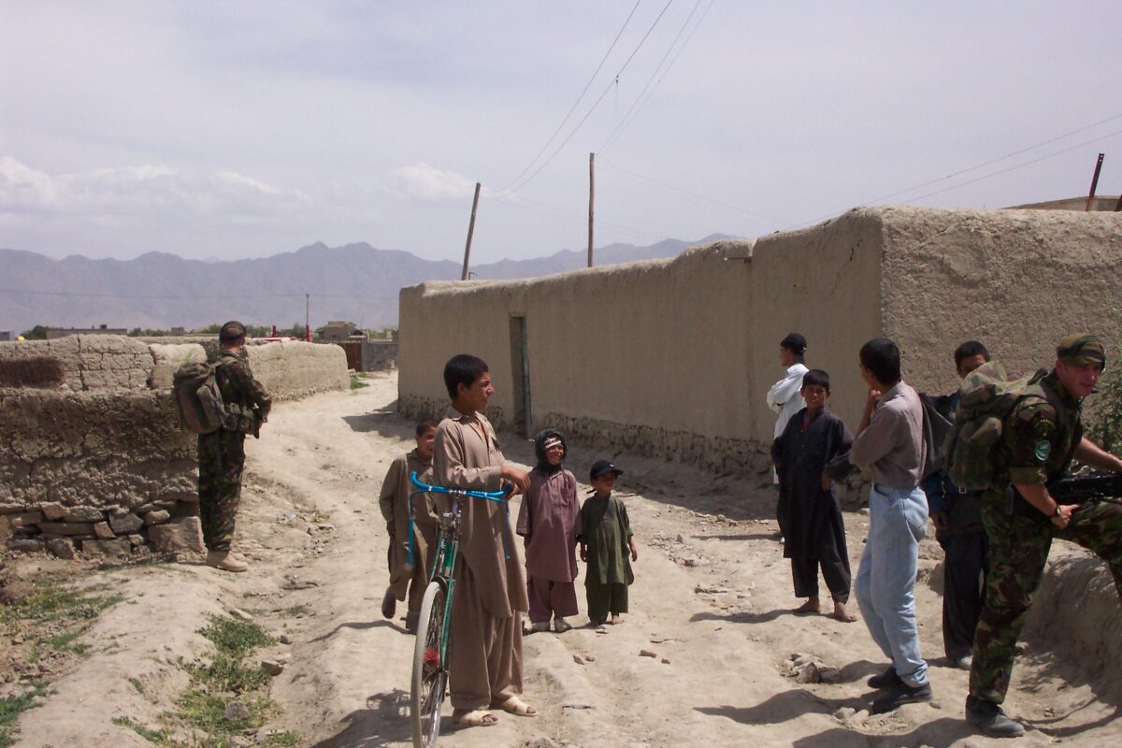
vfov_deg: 22.3
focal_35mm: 61
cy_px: 374
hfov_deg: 32.9
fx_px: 1901
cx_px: 561
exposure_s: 1/180
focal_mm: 12.6
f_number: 11
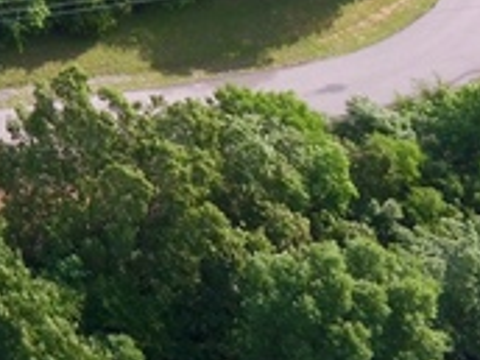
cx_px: -515
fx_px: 1248
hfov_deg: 16.1
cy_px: -407
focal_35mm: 90
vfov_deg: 13.5
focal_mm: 3.61
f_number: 2.8
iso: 100
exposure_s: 1/532
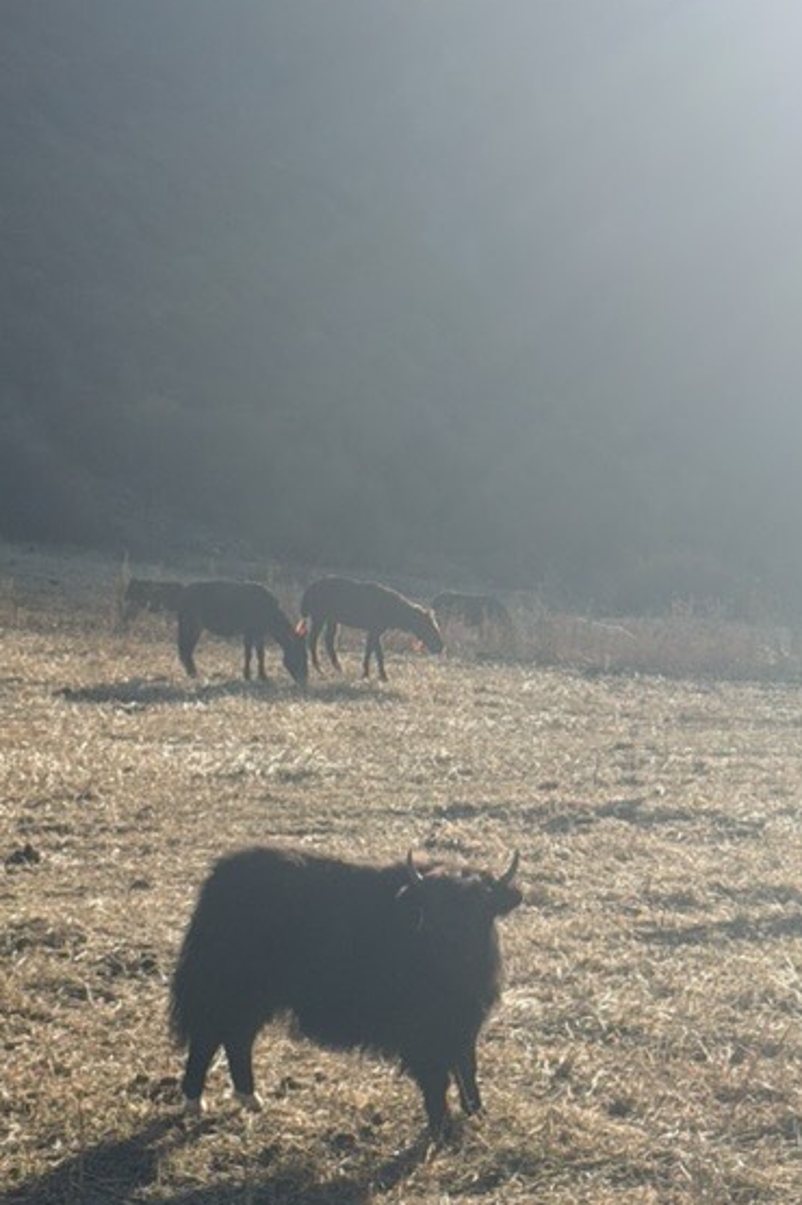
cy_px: 609
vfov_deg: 22.2
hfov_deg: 14.8
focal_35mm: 92
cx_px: 410
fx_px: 3078
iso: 100
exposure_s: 1/3534
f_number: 1.78
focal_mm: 6.76
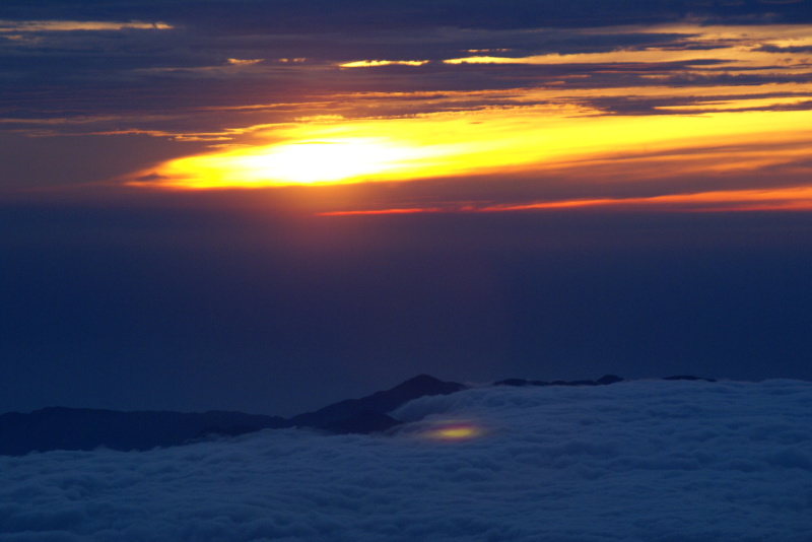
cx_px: 406
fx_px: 5077
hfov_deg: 9.1
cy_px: 271
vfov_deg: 6.1
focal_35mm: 225
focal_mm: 150
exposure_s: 1/160
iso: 400
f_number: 6.3
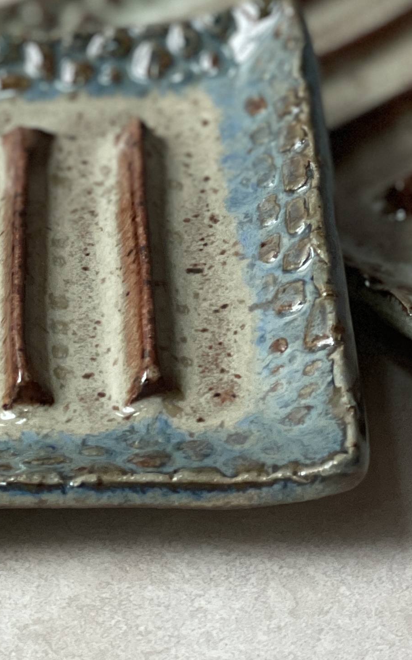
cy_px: 72
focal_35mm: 153
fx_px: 2749
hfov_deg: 8.5
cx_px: 34
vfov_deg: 13.6
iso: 200
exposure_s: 1/120
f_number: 2
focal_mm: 6
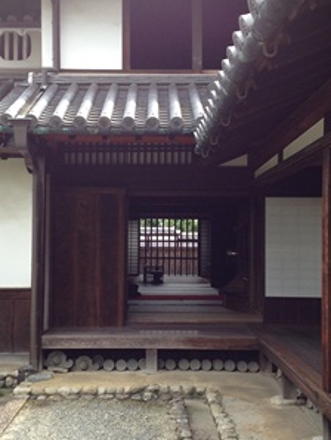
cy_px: 230
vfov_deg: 38.2
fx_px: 637
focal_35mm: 50
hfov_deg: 29.1
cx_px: 152
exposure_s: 1/310
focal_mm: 4.28
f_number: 2.4
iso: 64
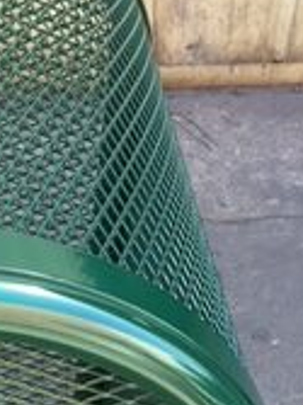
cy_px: 509
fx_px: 1297
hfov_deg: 13.1
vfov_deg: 16.8
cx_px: -34
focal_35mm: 111
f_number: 2.2
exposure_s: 1/120
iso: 40
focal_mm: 4.15
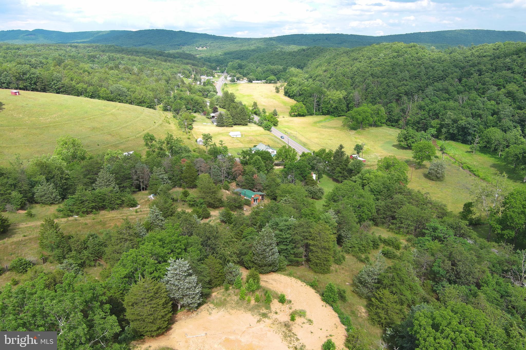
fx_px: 424
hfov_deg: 63.7
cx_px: 263
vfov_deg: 45.0
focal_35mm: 29
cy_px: 175
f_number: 2.8
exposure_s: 1/633
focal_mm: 10.57
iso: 100
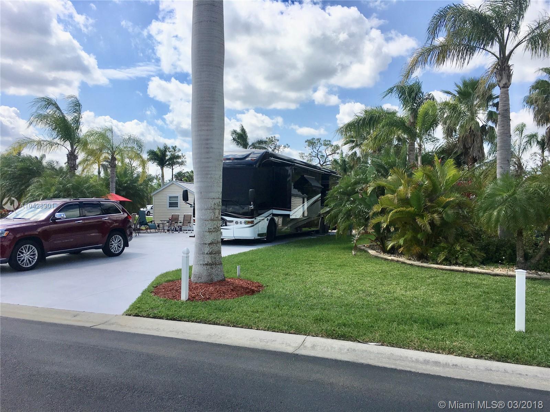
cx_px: 275
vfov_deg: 48.2
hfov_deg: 61.7
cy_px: 206
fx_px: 461
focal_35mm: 29
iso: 25
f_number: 2.2
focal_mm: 4.15
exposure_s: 1/2331
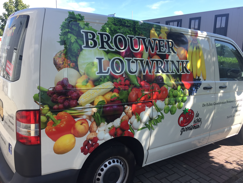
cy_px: 92
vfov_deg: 48.2
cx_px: 122
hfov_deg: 61.7
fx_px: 204
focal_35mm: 29
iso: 32
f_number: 2.2
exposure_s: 1/659
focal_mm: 4.15
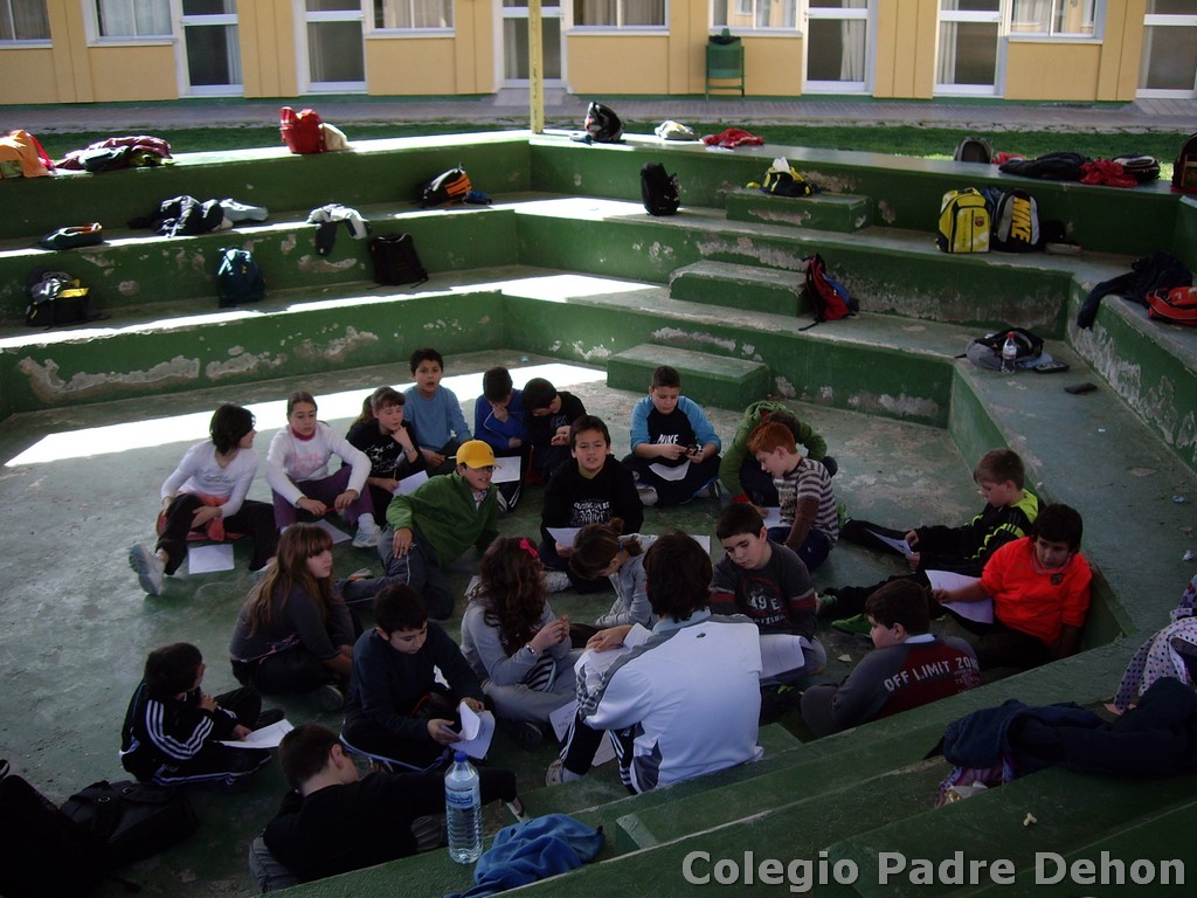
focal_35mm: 38
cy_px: 449
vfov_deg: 37.7
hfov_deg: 49.0
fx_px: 1314
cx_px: 598
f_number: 2.7
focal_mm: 6.2
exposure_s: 1/250
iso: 64
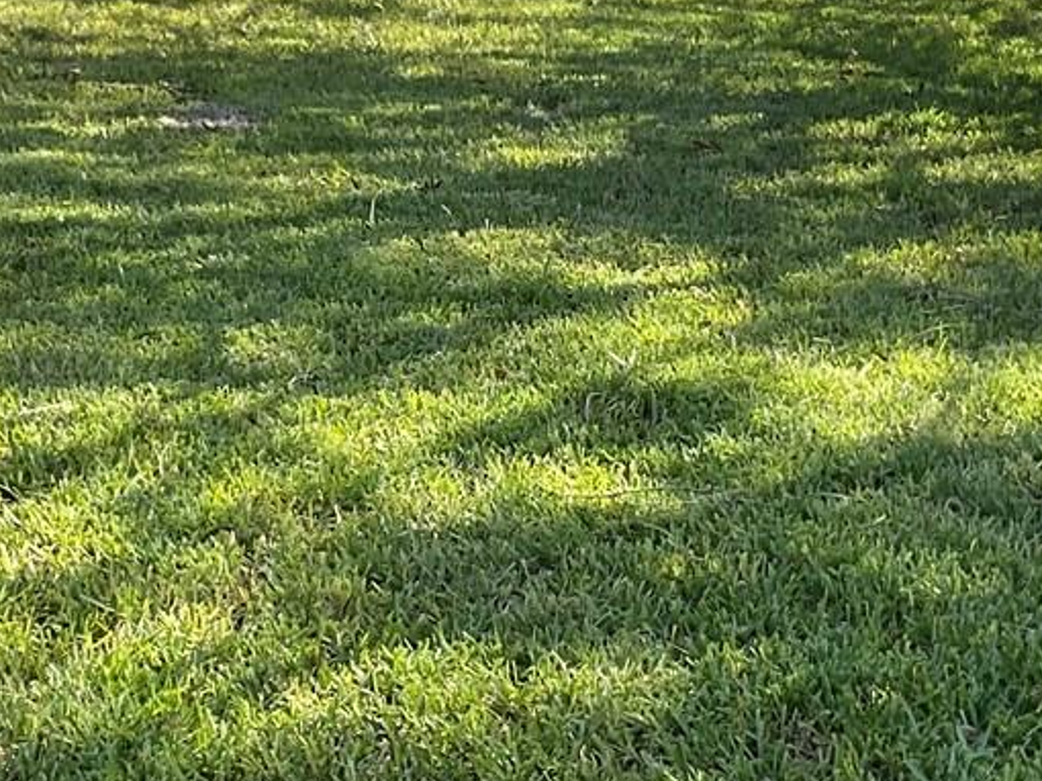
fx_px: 2738
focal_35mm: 91
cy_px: 254
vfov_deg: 16.2
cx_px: 541
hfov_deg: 21.5
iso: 16
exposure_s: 1/391
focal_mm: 3
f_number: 1.8
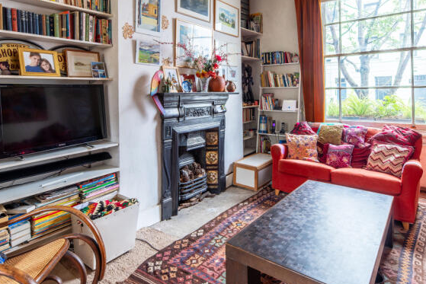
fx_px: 260
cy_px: 91
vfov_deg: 55.8
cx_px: 220
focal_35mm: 22
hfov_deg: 78.5
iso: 400
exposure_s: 1/30
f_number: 8
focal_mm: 12
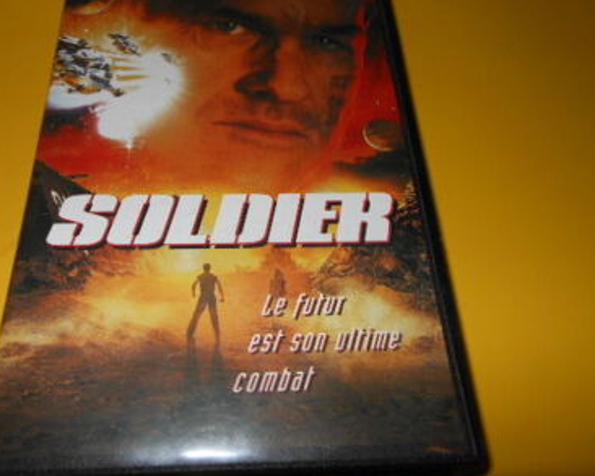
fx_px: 564
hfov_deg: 55.5
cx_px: 267
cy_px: 205
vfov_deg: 45.7
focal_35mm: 32
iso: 100
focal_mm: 4.5
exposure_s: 1/25
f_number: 10.2
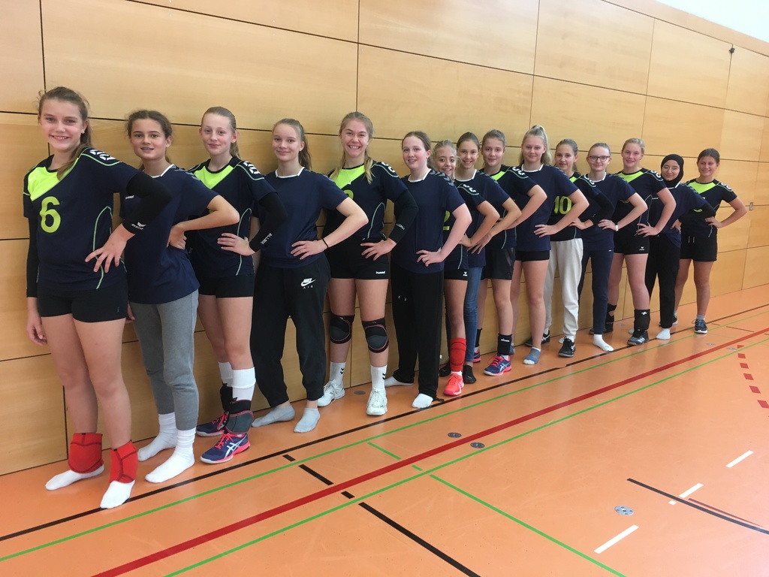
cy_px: 288
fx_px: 644
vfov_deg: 48.2
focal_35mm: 29
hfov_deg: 61.7
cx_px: 384
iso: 125
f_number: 2.2
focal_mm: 4.15
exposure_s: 1/33
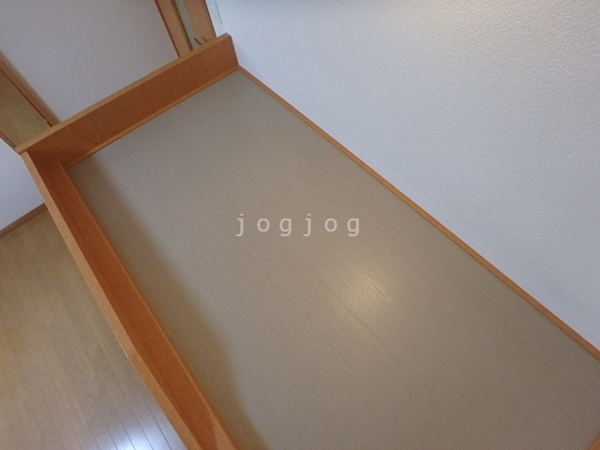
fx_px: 364
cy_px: 225
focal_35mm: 21
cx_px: 300
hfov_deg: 79.0
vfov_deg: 63.4
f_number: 3.5
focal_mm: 3.7
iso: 500
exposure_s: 1/30
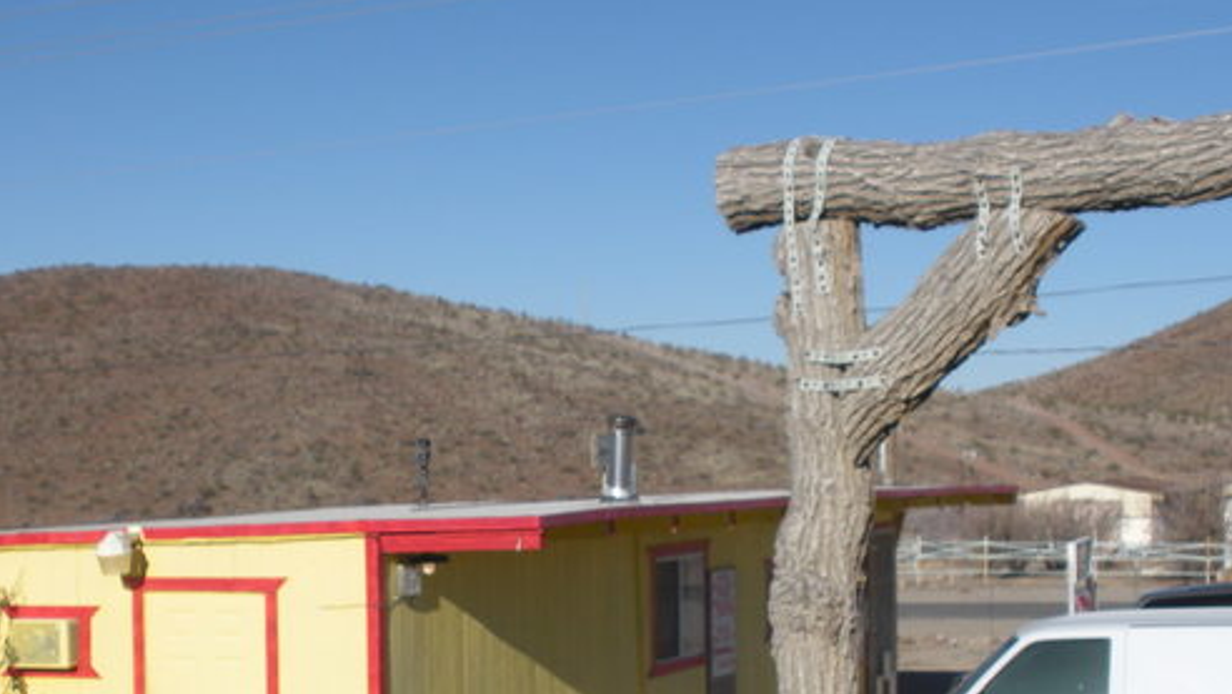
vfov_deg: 15.4
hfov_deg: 27.2
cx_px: 596
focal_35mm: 78
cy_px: 526
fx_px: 2549
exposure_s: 1/931
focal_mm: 7.7
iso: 64
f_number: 4
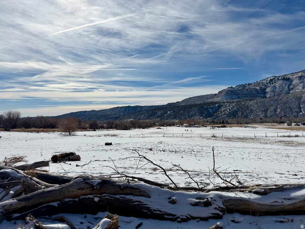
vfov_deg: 56.8
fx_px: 211
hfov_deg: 71.6
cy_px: 114
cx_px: 152
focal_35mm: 24
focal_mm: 6.76
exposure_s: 1/22727
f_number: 1.78
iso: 80
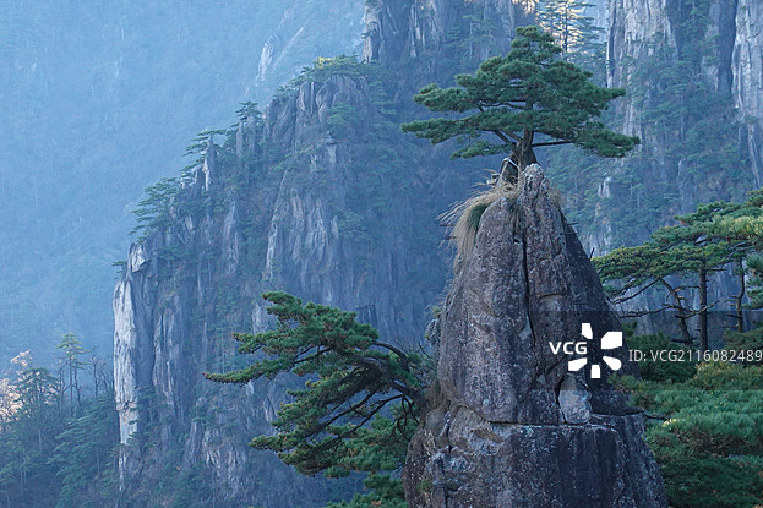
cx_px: 314
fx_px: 5445
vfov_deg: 5.3
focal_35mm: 257
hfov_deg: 8.0
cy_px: 199
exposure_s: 1/200
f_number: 4.5
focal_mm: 72
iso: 640
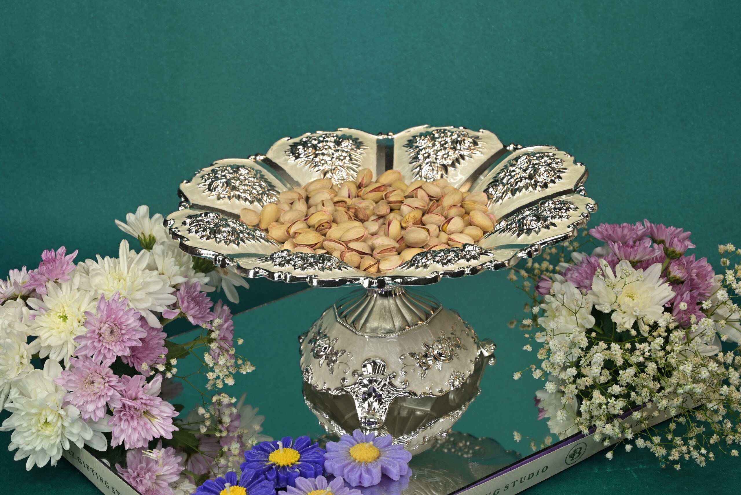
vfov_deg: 19.5
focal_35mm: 70
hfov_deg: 28.8
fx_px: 1441
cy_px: 248
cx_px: 370
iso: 160
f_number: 13
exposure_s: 1/13
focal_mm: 70
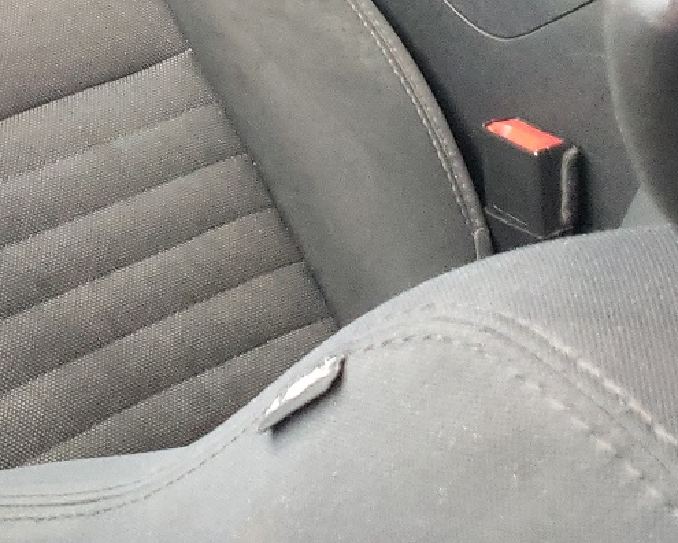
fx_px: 1645
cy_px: -274
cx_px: -130
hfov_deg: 21.6
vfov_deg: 16.9
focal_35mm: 82
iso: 455
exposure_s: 1/33
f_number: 1.5
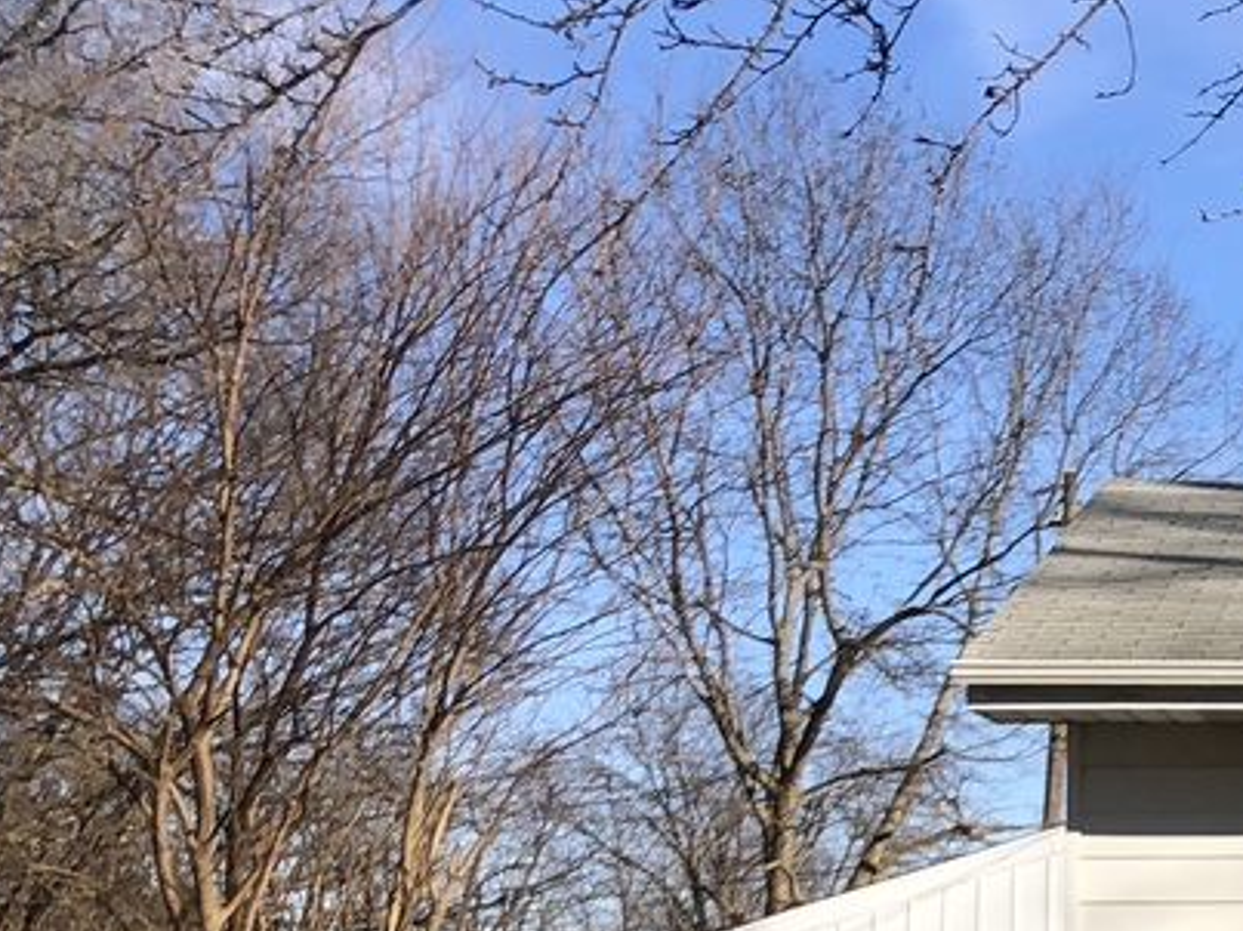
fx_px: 3590
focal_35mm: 100
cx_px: 2128
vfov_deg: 14.6
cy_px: 851
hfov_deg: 16.8
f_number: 1.8
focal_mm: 3.99
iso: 20
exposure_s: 1/1517
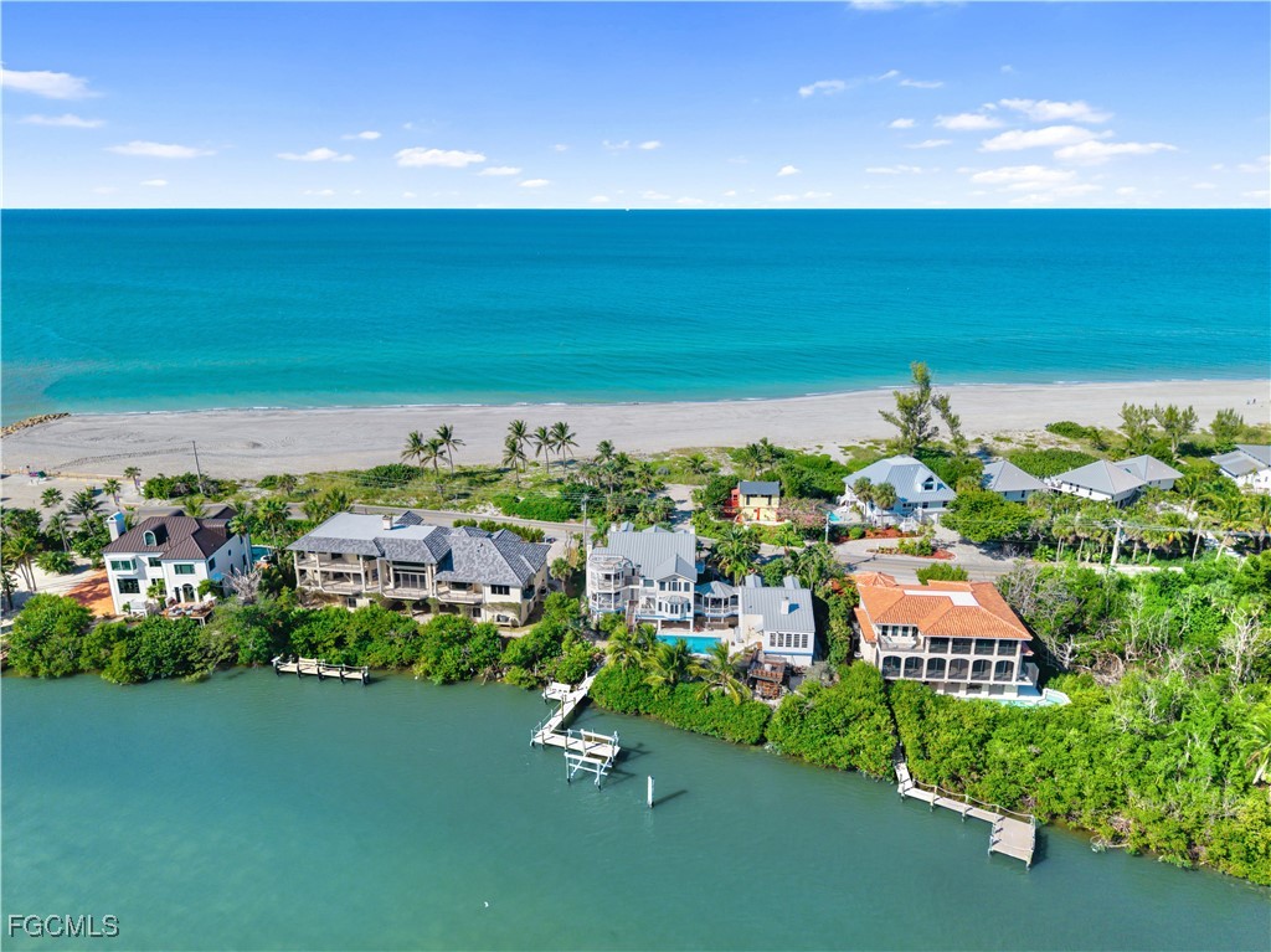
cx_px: 636
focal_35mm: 24
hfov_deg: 71.6
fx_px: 881
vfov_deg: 56.8
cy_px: 476
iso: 100
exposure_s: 1/500
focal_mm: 8.67
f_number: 1.8
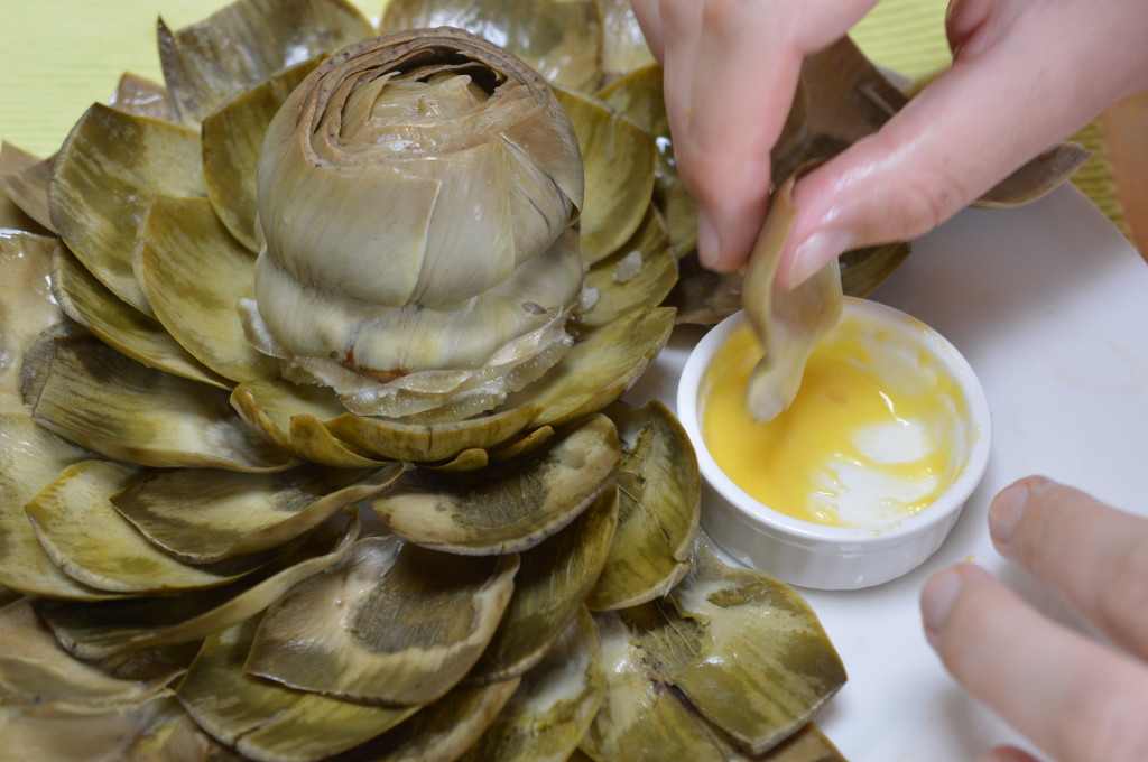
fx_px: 1911
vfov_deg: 22.6
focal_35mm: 60
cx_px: 574
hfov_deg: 33.4
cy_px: 381
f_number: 5.6
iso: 400
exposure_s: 1/125
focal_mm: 40
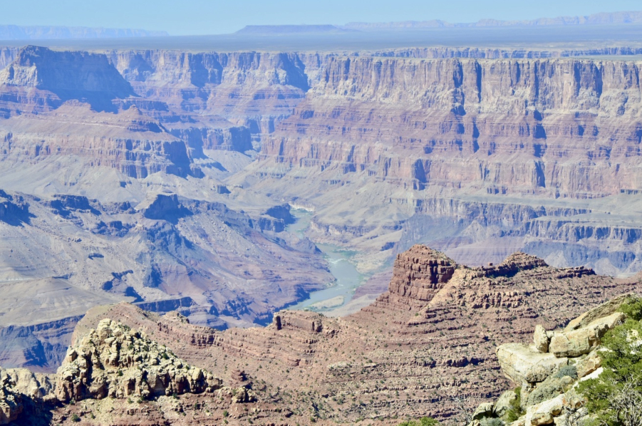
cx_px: 359
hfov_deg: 17.1
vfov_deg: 11.4
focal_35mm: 120
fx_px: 2137
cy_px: 211
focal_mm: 70
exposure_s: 1/320
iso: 200
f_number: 10
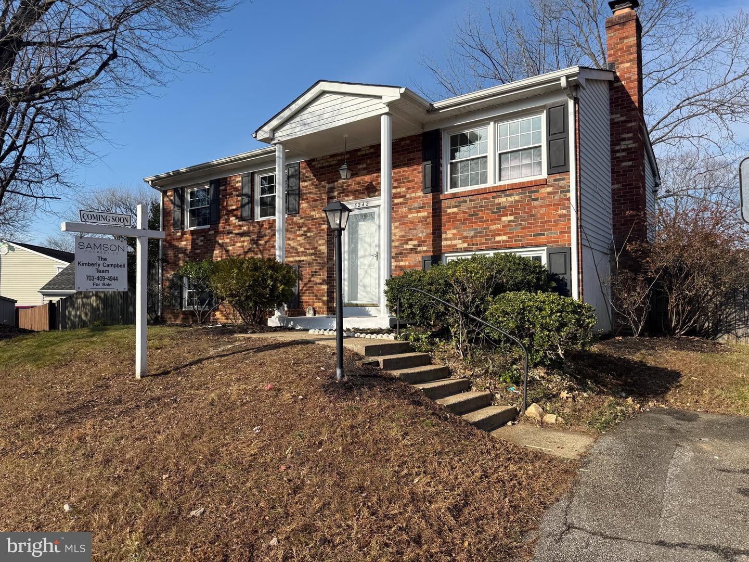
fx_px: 519
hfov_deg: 71.6
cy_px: 281
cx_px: 374
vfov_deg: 56.8
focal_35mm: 24
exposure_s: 1/3953
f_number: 1.78
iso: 80
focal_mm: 6.76
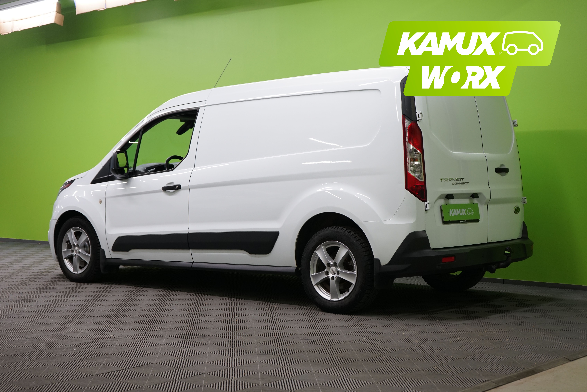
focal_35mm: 55
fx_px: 897
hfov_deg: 36.2
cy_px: 196
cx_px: 294
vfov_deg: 24.6
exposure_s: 1/60
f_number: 5.6
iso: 800
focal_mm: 55
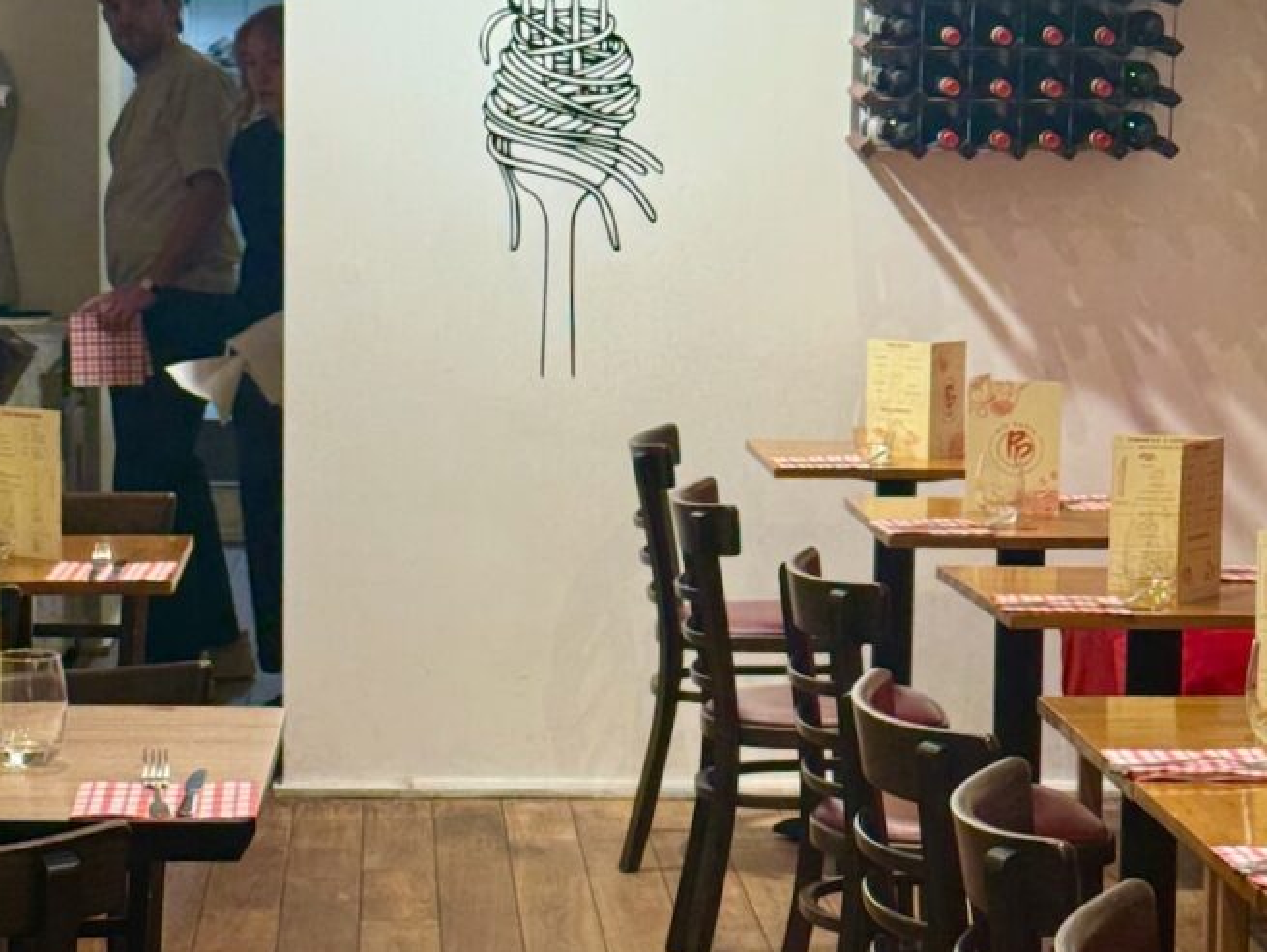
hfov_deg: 26.0
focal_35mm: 75
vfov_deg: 19.7
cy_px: 449
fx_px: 2747
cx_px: 557
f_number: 1.78
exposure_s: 1/100
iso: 80
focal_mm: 6.76
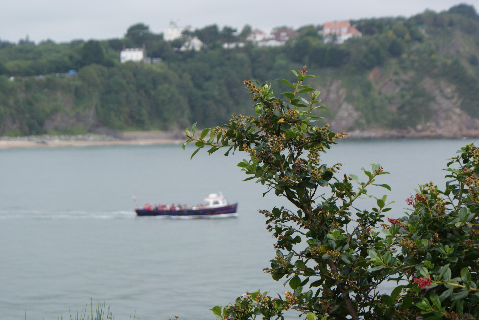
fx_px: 1399
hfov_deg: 19.4
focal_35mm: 105
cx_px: 240
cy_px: 160
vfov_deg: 13.1
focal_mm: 70
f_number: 8
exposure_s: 1/200
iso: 100
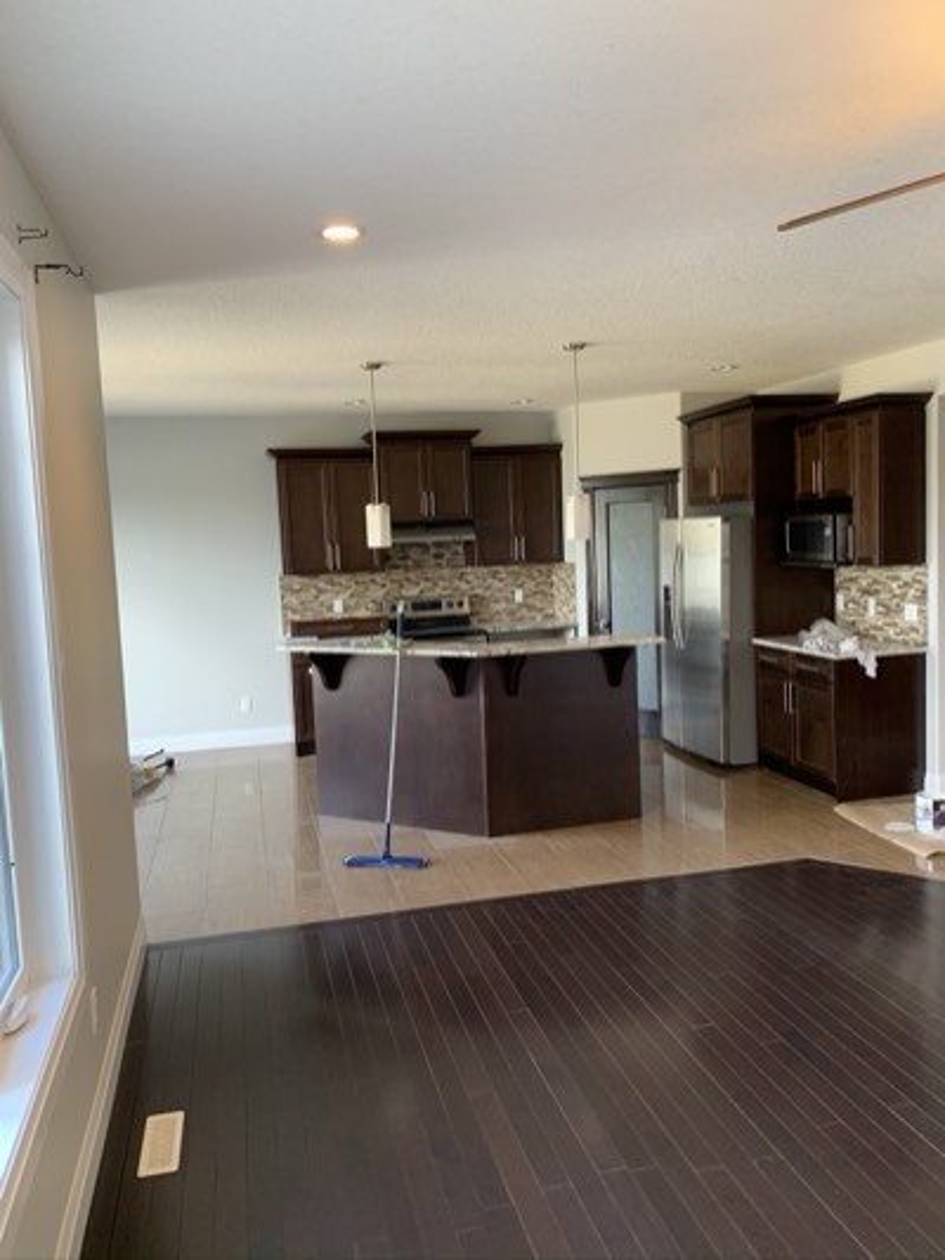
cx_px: 472
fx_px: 946
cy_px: 630
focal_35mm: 26
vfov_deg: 67.3
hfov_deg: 53.1
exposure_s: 1/60
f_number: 1.8
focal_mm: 4.25
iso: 125
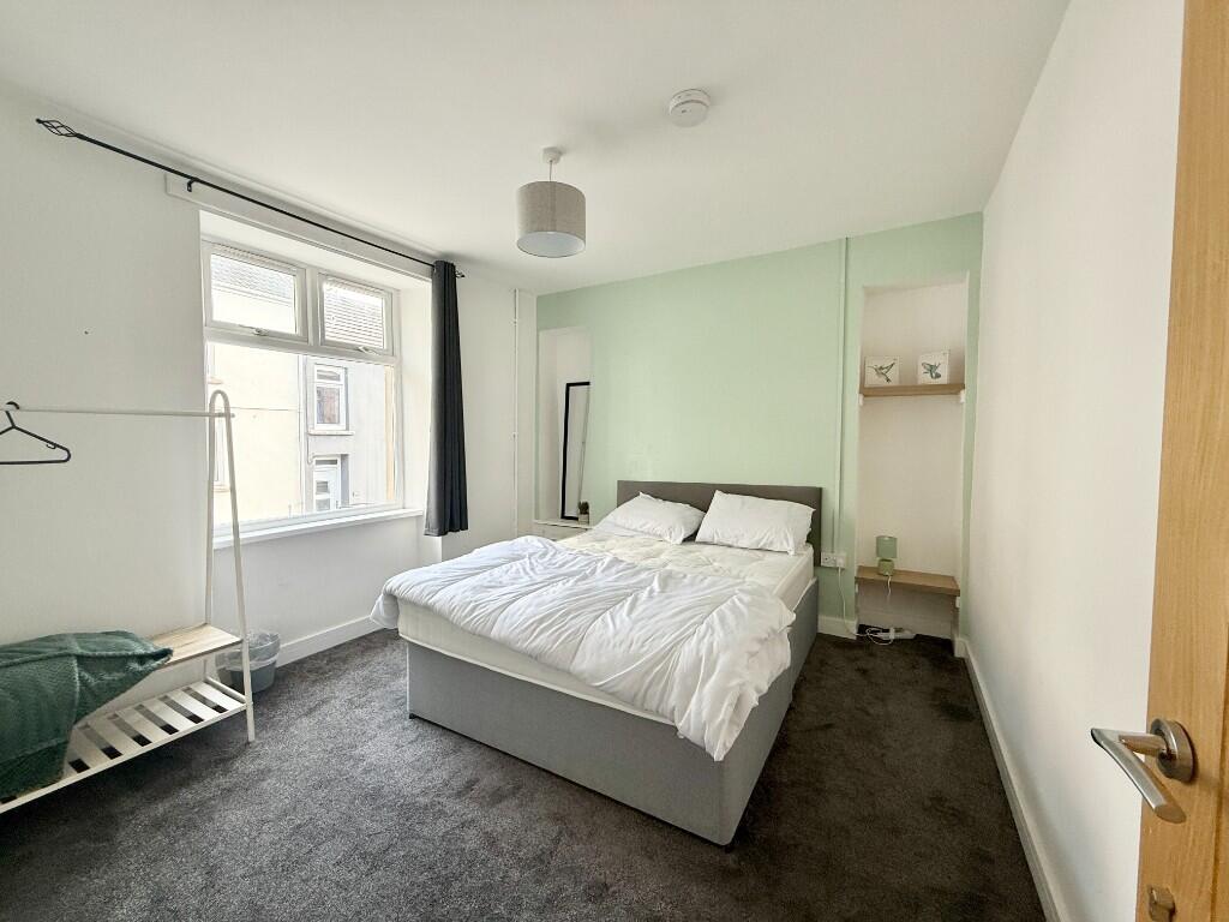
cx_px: 614
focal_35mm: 14
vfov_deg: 85.7
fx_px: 497
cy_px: 461
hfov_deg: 102.1
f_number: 2.2
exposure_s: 1/99
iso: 160
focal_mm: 2.22
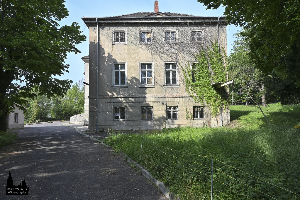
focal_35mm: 24
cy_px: 100
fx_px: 200
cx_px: 150
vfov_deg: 53.1
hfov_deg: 73.8
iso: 200
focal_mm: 24
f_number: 9
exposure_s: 1/320
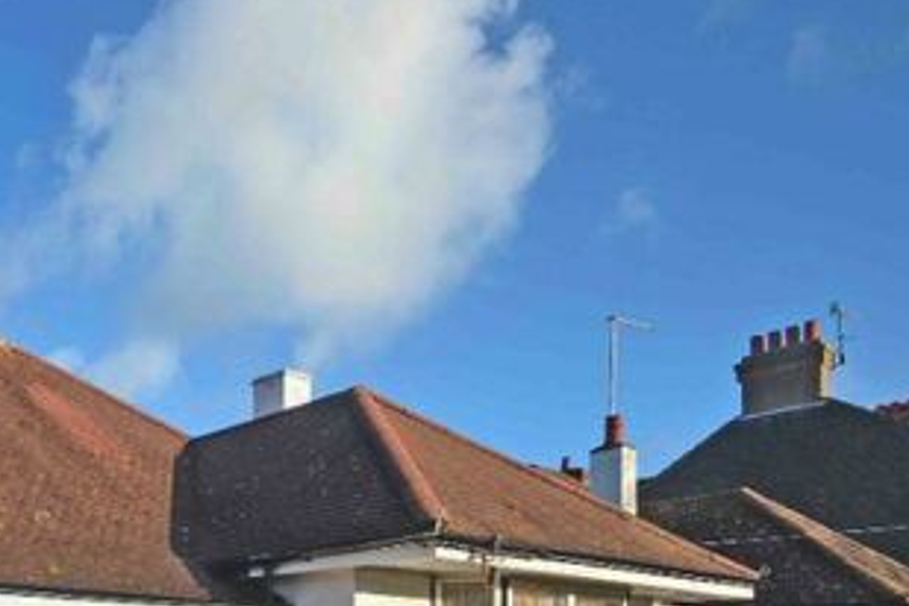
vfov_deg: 33.8
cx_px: 18
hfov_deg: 47.3
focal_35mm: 34
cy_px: 666
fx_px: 858
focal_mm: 10
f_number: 7.1
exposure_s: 1/200
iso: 100
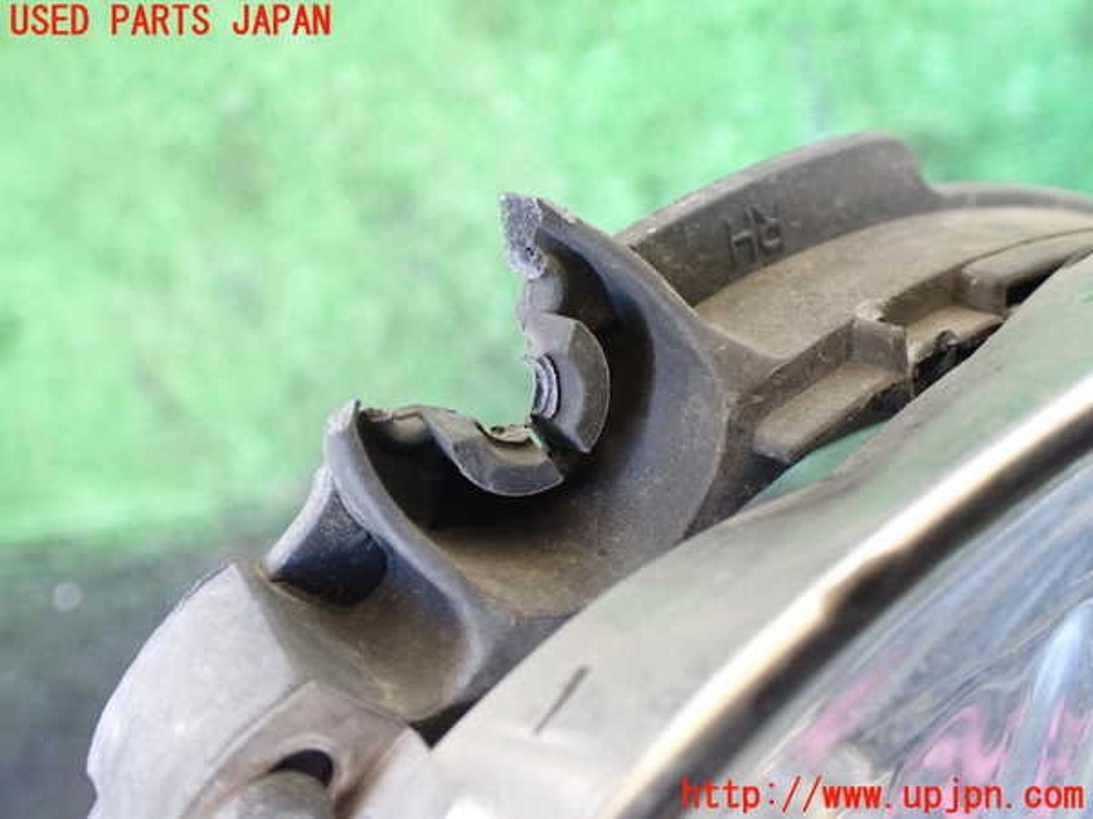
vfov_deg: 46.8
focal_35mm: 30
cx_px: 546
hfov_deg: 60.0
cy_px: 410
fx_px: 947
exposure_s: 1/50
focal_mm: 5.4
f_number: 2.3
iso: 800
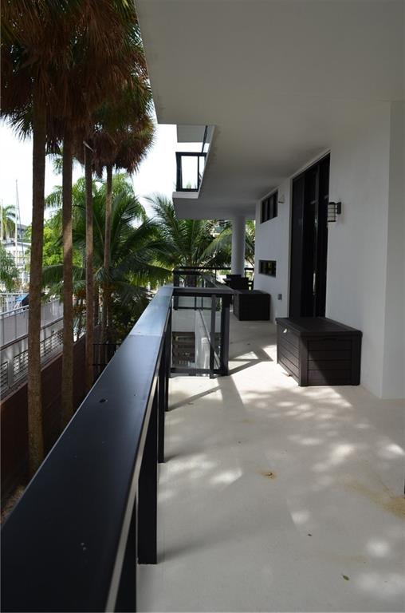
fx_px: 509
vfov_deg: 62.1
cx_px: 202
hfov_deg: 43.4
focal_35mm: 30
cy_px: 306
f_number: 7.1
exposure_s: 1/200
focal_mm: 20
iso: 200
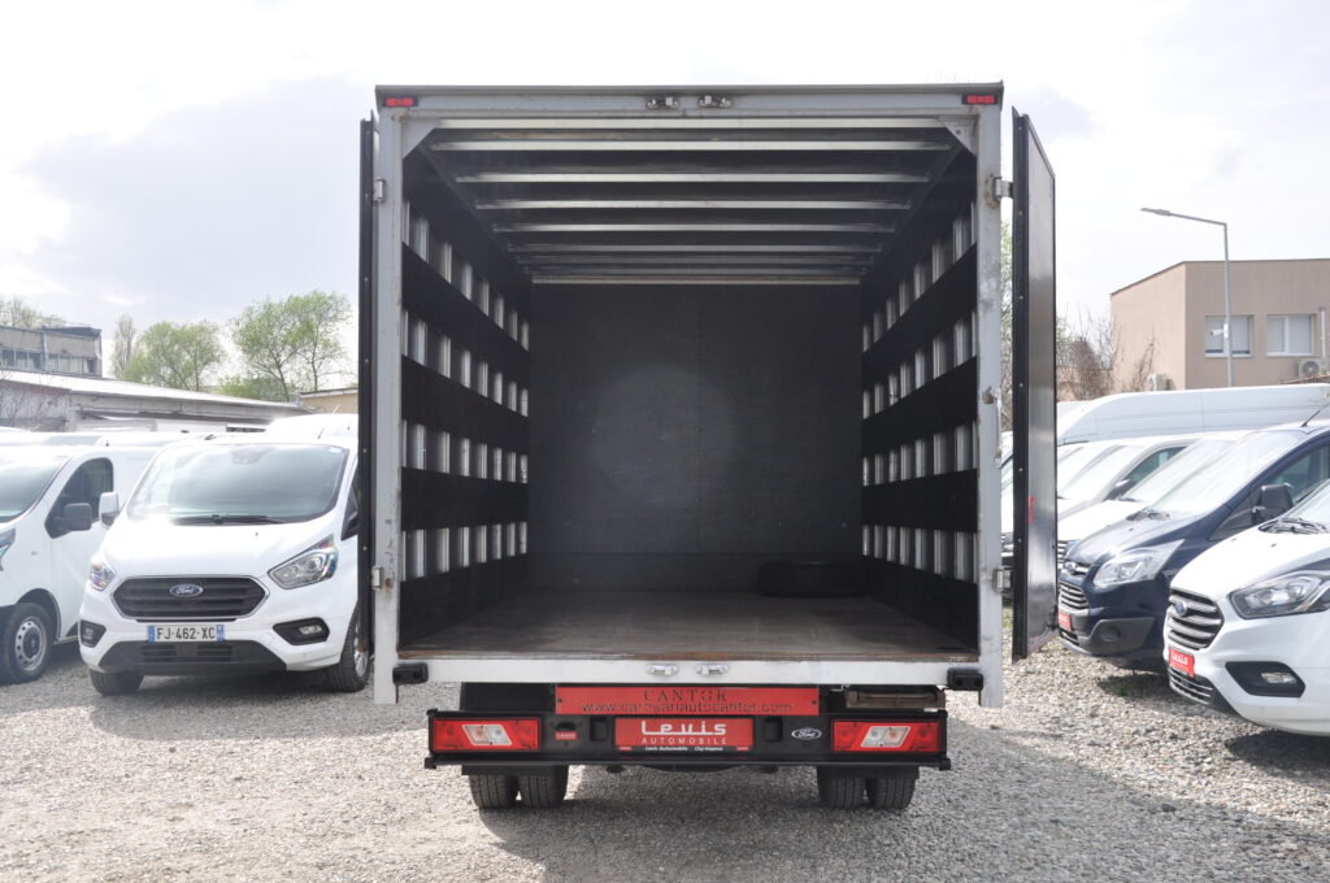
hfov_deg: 49.6
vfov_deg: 34.1
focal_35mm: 39
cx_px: 665
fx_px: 1439
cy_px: 442
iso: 400
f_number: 8
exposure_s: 1/250
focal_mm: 26
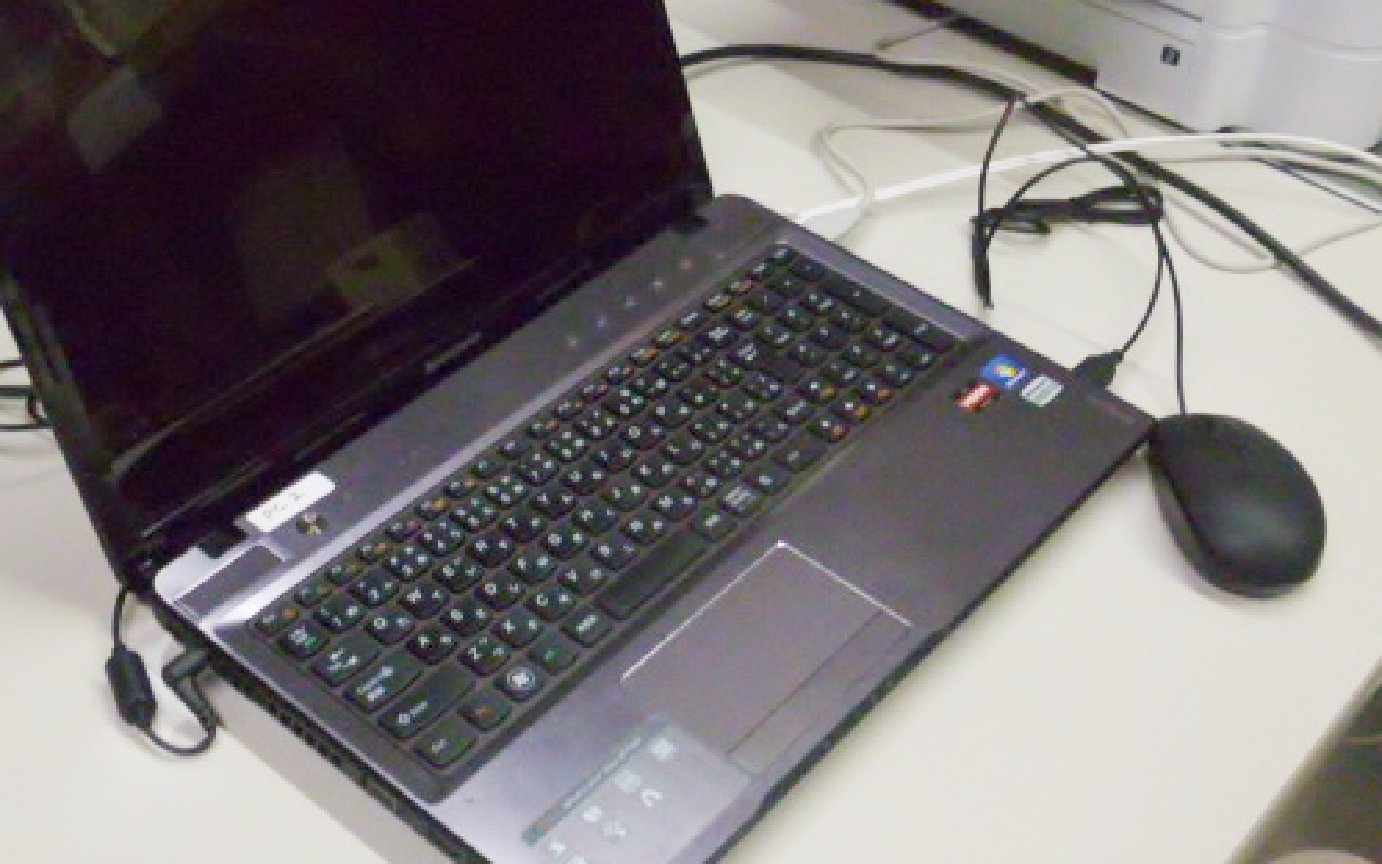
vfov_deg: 24.4
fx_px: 1996
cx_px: 618
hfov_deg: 38.1
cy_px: 363
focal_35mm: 53
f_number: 3.7
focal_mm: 6.9
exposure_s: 1/60
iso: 400
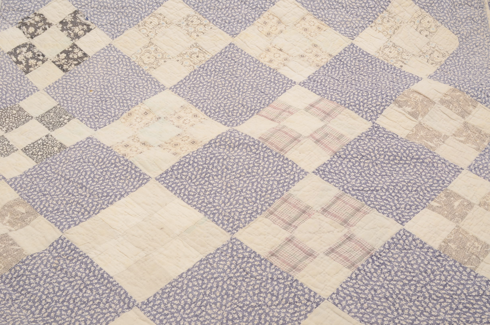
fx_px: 550
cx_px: 245
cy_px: 162
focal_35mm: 40
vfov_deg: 32.9
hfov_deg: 48.0
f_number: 25
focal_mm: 27
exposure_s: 1/160
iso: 100
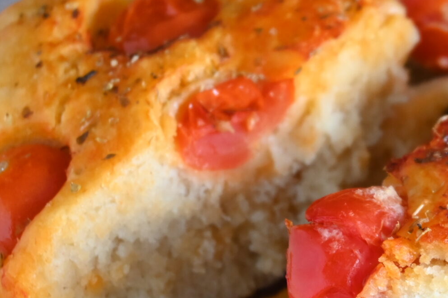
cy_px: 133
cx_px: 528
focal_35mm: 186
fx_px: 2314
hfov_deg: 10.9
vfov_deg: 7.4
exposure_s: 1/30
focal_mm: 48
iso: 800
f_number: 6.3
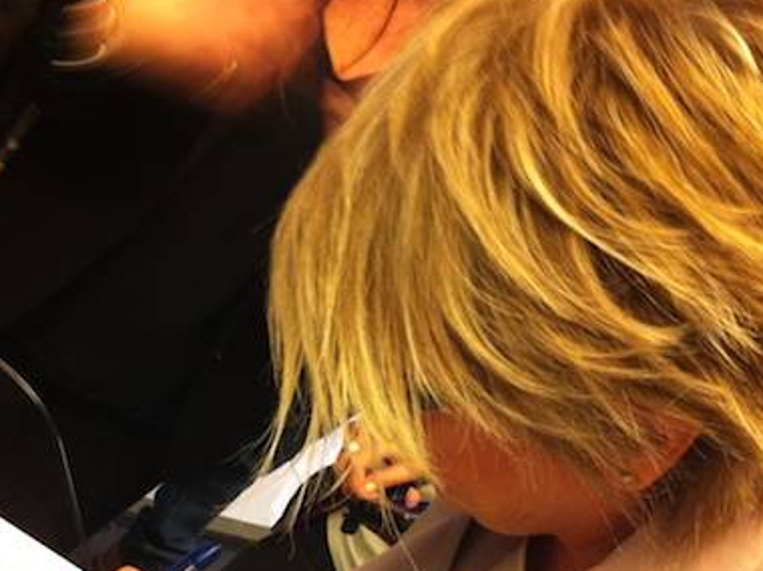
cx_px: 301
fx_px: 1299
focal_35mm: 59
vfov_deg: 24.5
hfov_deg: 32.6
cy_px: 434
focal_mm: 3.85
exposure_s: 1/15
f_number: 2.8
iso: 125
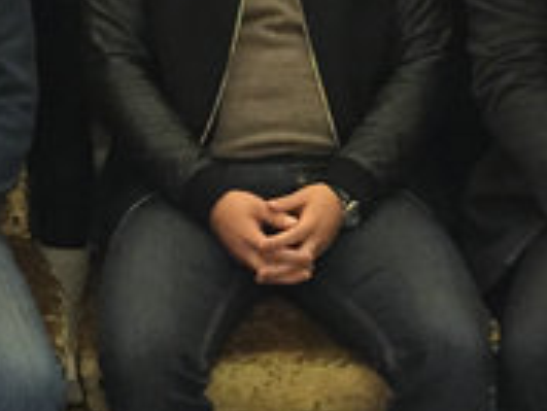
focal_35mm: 131
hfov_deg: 15.0
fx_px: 2071
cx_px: 179
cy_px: -74
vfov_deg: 11.1
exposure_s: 1/15
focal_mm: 4.15
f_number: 2.2
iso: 320
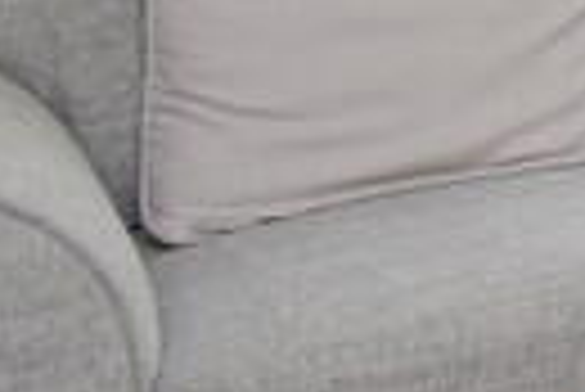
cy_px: -426
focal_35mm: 118
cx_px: 2070
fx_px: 1920
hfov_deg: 9.4
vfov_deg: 10.6
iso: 250
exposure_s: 1/200
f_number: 5
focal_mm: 10
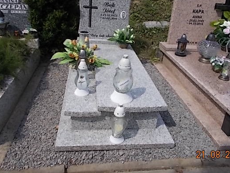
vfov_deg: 44.0
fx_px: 213
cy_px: 73
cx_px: 117
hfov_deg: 56.8
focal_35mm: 32
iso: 80
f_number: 8
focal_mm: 4.6
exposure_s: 1/200
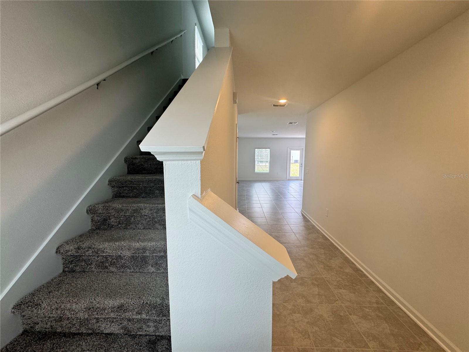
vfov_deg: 85.7
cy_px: 176
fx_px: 190
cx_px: 234
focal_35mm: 14
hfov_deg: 102.1
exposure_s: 1/120
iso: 160
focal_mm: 2.22
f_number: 2.2
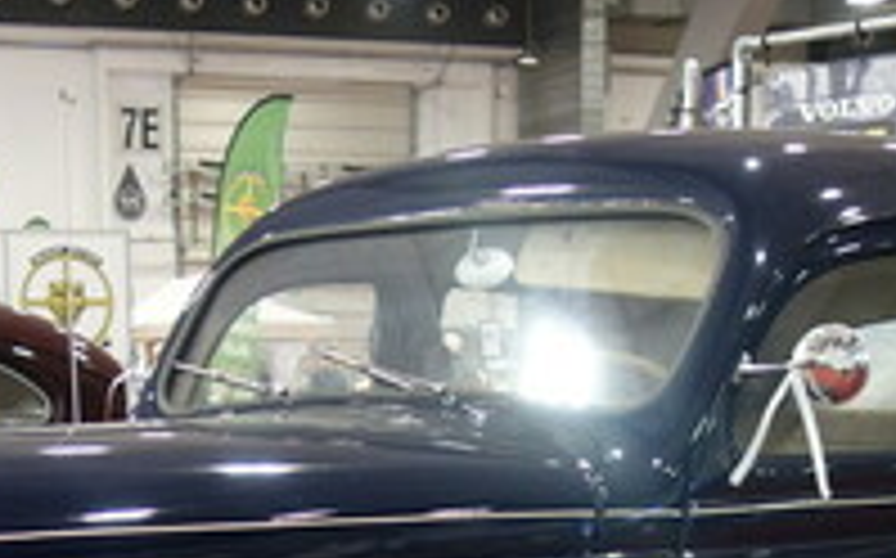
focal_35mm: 86
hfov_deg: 24.0
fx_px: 2098
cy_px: 819
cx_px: 284
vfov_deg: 14.2
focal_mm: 10.4
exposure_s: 1/30
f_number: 1.8
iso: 500
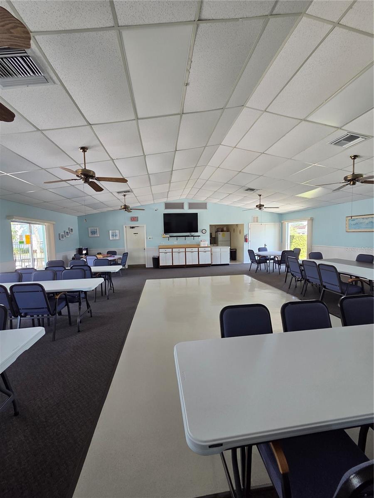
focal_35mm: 13
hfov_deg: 89.9
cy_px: 249
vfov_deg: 106.2
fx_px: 187
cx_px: 187
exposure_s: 1/120
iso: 125
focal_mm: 2.2
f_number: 2.2
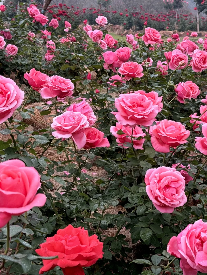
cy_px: 137
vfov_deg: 29.8
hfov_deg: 22.5
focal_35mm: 65
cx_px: 145
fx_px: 518
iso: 100
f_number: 1.78
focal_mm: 6.76
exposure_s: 1/101
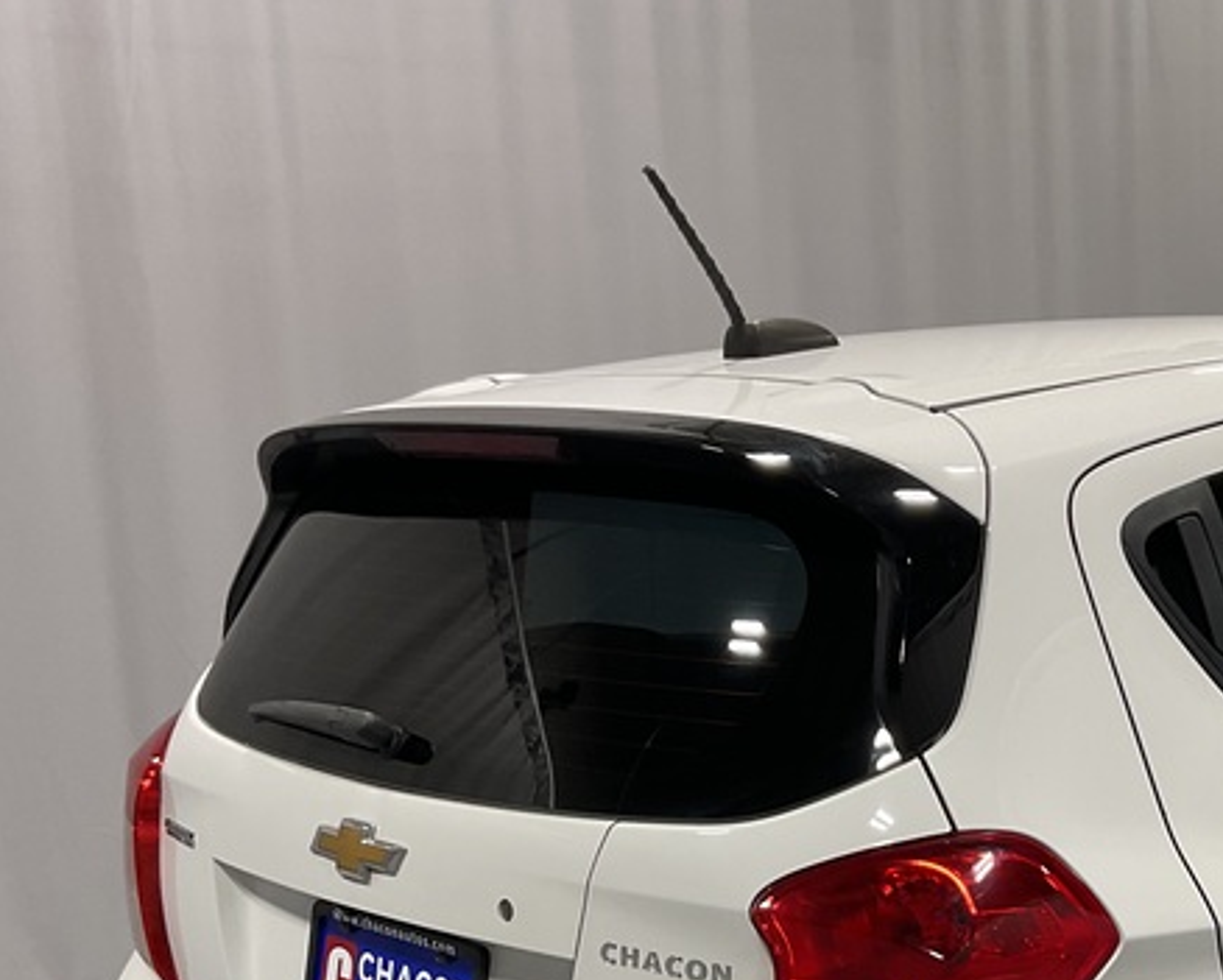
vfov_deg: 23.5
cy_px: 997
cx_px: 1019
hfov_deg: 29.6
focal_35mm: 62
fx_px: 2246
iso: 32
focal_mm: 3
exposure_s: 1/60
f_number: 1.8
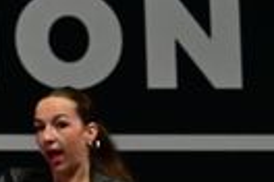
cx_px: -689
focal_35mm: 544
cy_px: 121
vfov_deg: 2.5
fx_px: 4140
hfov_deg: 3.6
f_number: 4
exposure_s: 1/800
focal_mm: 70
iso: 3200
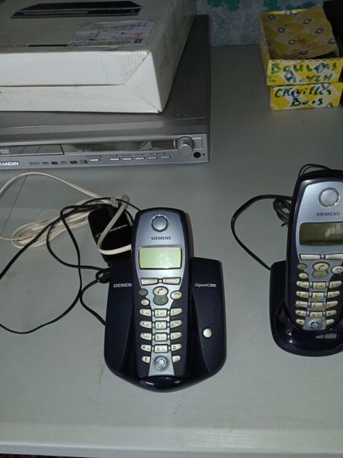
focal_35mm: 29
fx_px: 383
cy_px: 253
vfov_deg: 61.5
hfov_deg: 48.1
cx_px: 187
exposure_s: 1/50
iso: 40
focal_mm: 3.98
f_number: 1.8
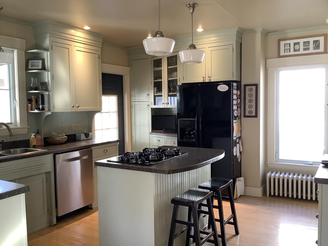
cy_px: 123
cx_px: 164
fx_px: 294
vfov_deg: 45.4
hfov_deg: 58.4
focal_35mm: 31
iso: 200
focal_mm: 3.3
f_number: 2.4
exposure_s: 1/60
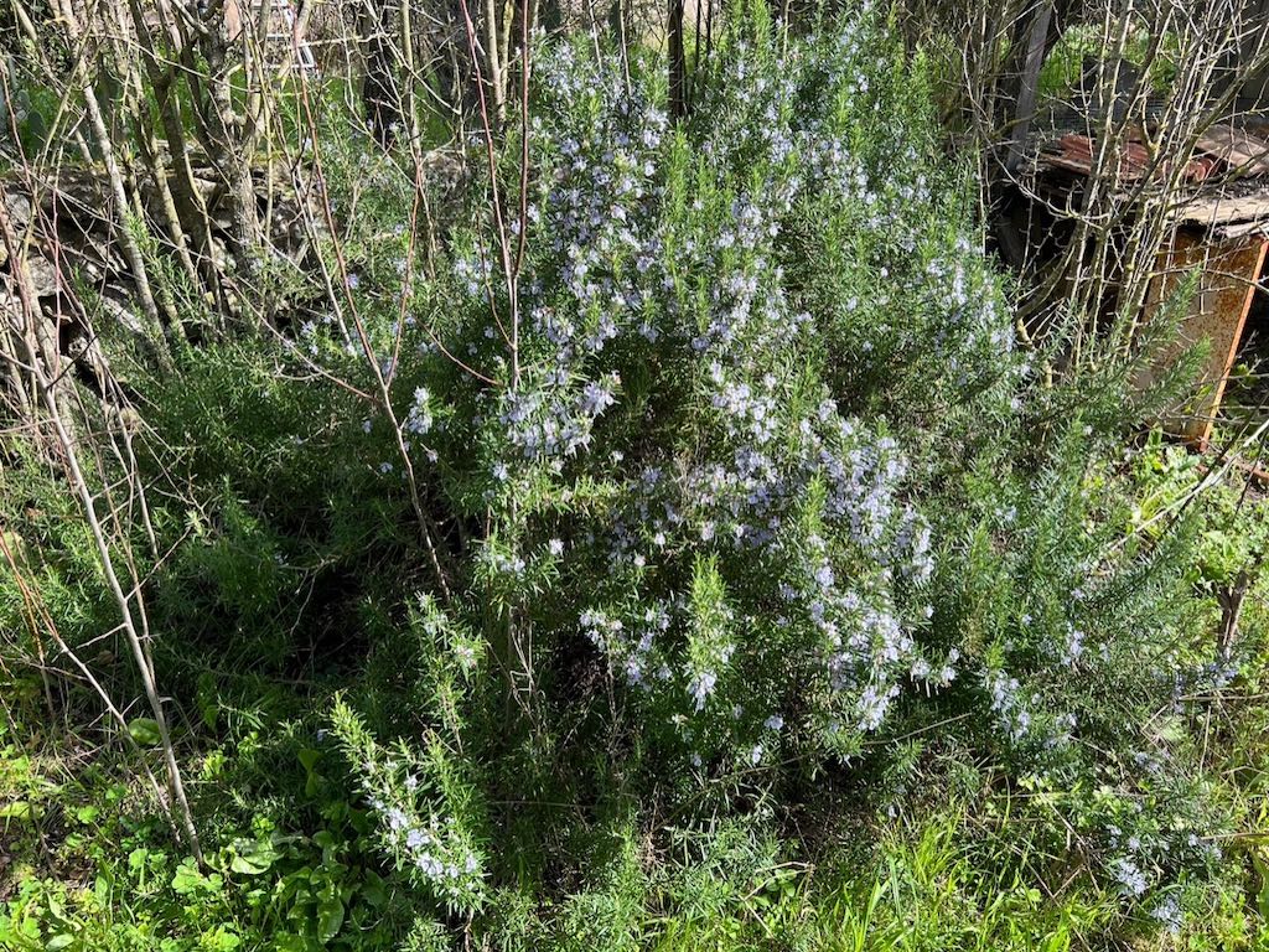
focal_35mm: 26
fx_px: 953
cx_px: 634
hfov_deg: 67.3
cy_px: 476
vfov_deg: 53.1
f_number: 1.5
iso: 50
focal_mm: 5.7
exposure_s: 1/902
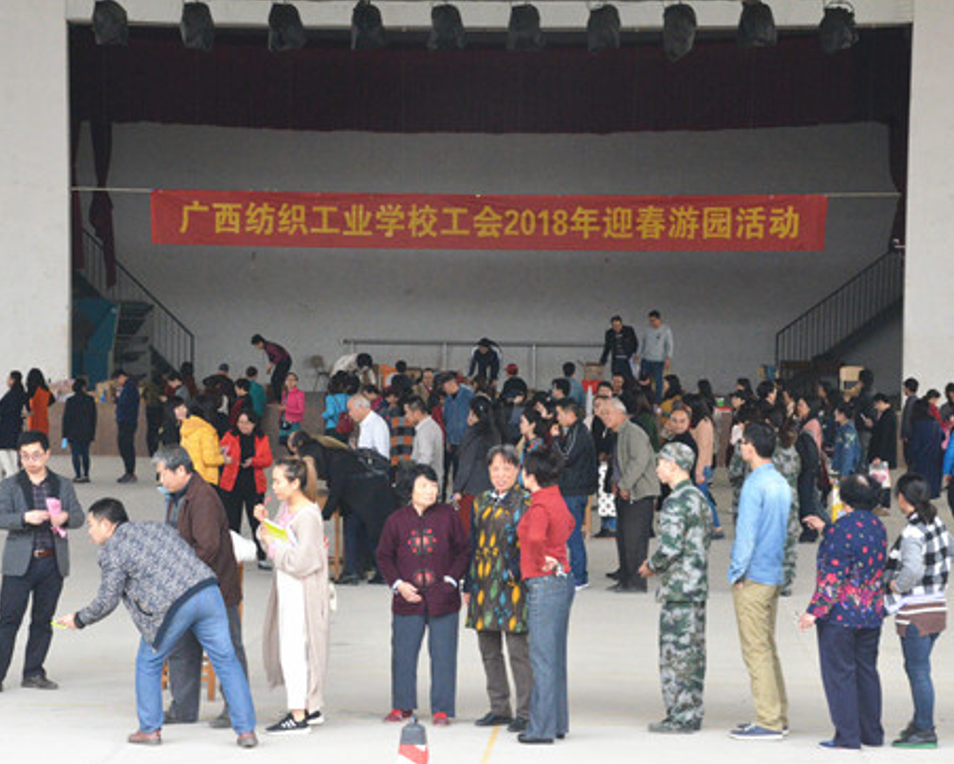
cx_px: 459
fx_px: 3191
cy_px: 383
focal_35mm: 113
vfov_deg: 13.6
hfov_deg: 17.0
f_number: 10
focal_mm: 66
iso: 3200
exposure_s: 1/400
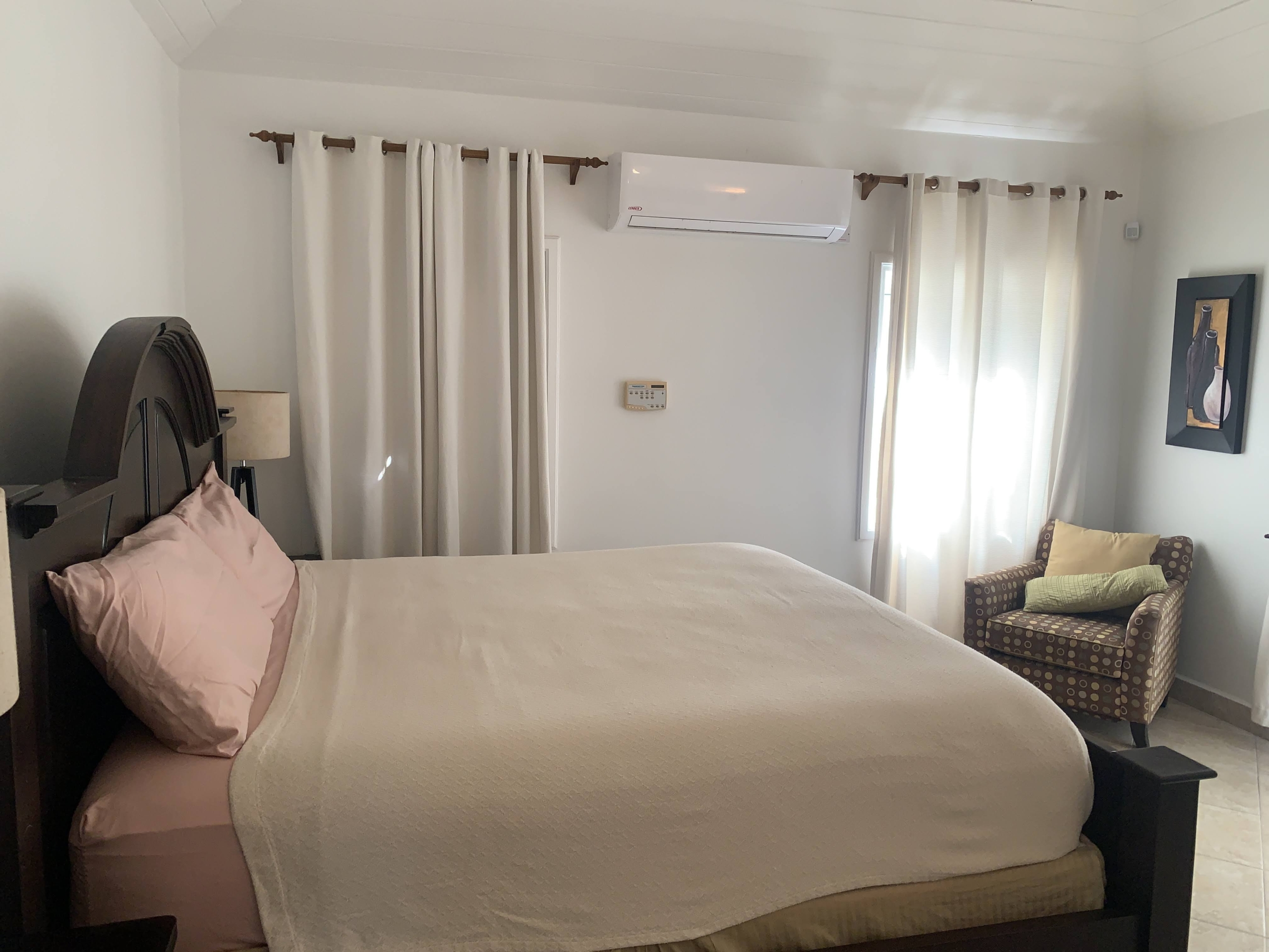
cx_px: 634
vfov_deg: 53.1
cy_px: 476
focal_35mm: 26
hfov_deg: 67.3
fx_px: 953
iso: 50
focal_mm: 4.25
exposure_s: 1/50
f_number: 1.8
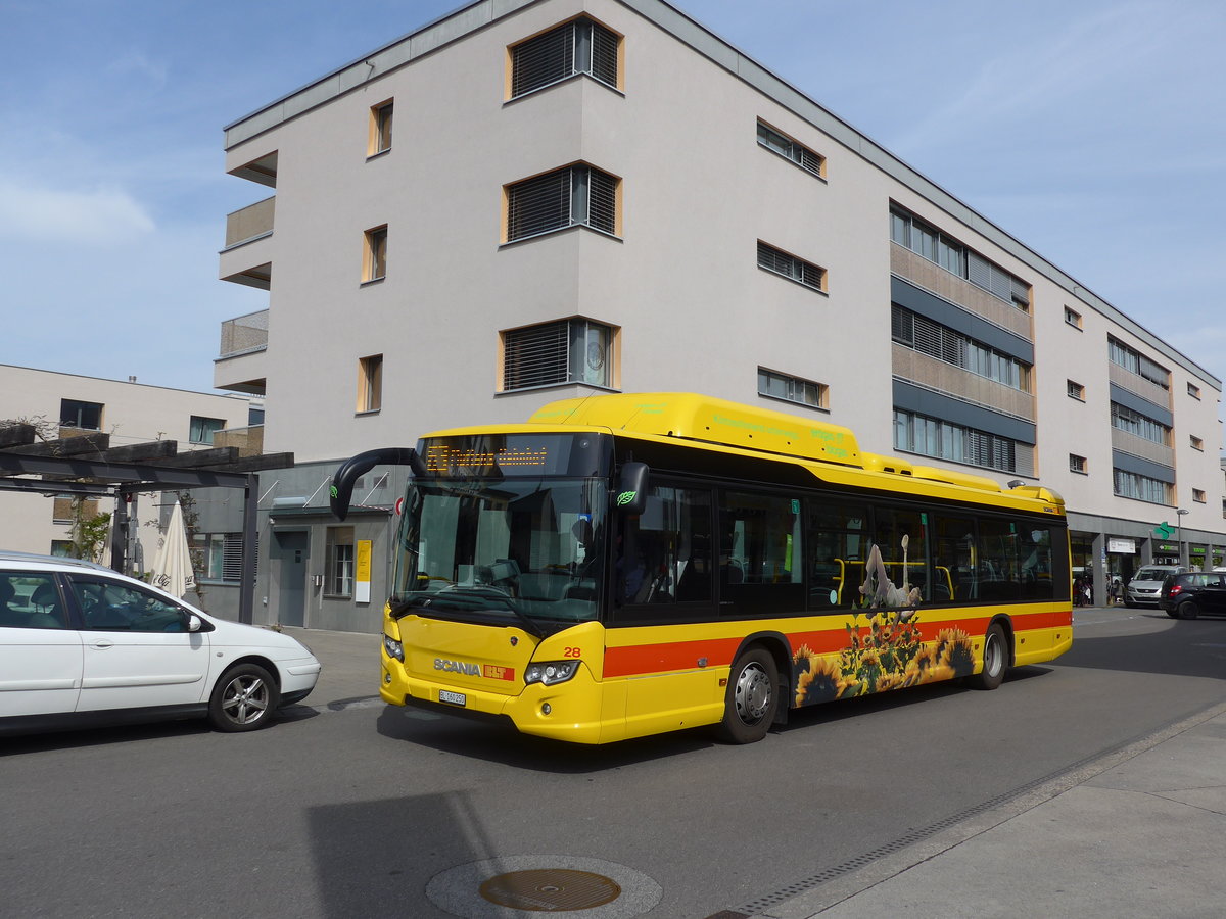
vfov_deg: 48.2
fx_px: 1027
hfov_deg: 61.7
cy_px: 460
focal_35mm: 29
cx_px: 613
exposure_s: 1/1600
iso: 80
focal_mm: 6
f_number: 3.2
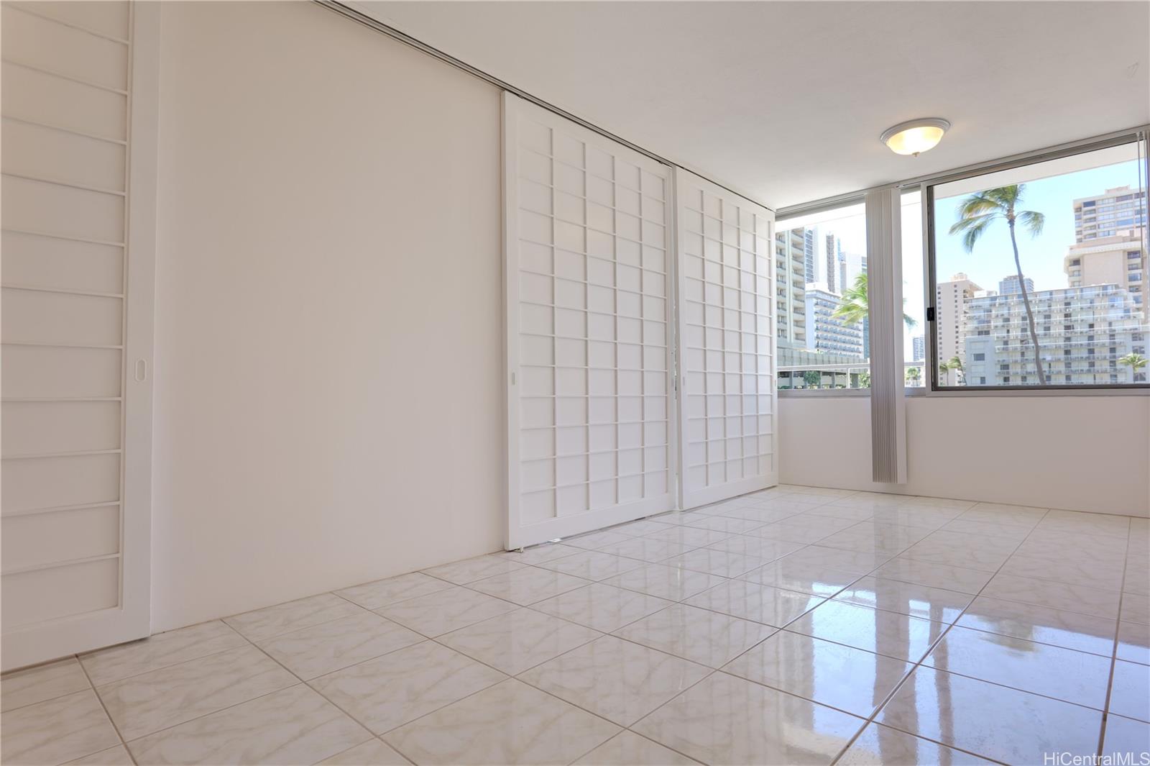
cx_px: 575
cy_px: 383
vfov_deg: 67.3
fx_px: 575
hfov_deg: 90.0
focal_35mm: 18
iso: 100
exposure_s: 1/40
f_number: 8
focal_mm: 18
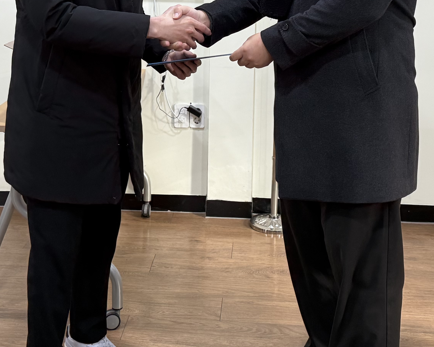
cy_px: 43
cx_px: 194
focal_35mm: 59
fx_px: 758
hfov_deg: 31.9
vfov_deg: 25.1
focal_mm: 6.76
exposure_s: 1/92
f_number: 1.78
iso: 200
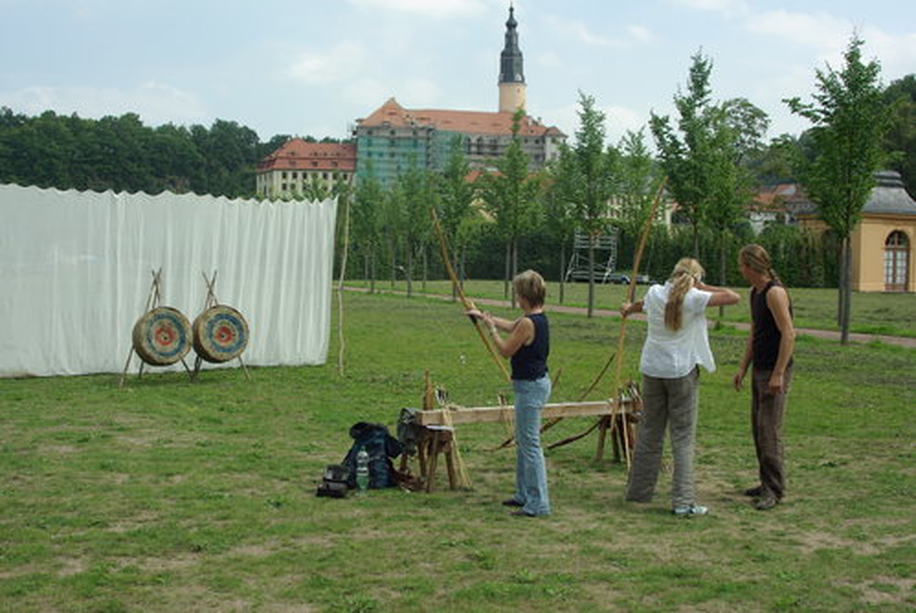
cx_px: 458
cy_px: 306
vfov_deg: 30.9
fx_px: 1108
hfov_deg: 44.9
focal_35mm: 44
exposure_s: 1/180
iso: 100
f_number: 6.7
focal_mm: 29
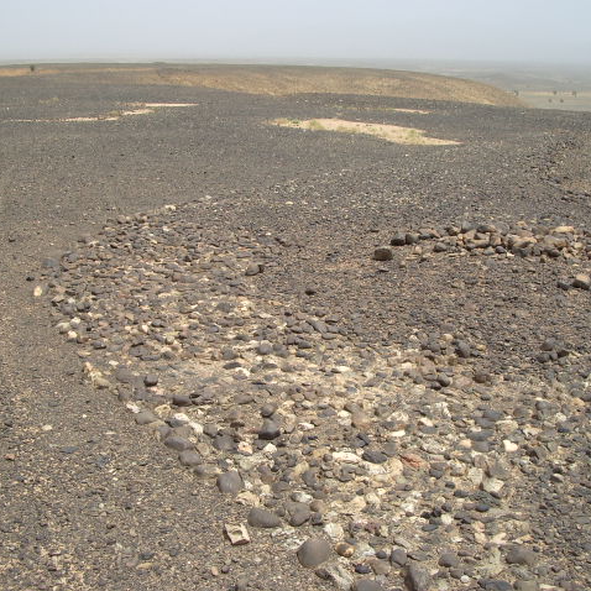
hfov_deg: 37.5
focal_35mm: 45
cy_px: 296
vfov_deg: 37.6
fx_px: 869
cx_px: 277
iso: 50
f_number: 4.3
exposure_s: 1/500
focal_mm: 5.8
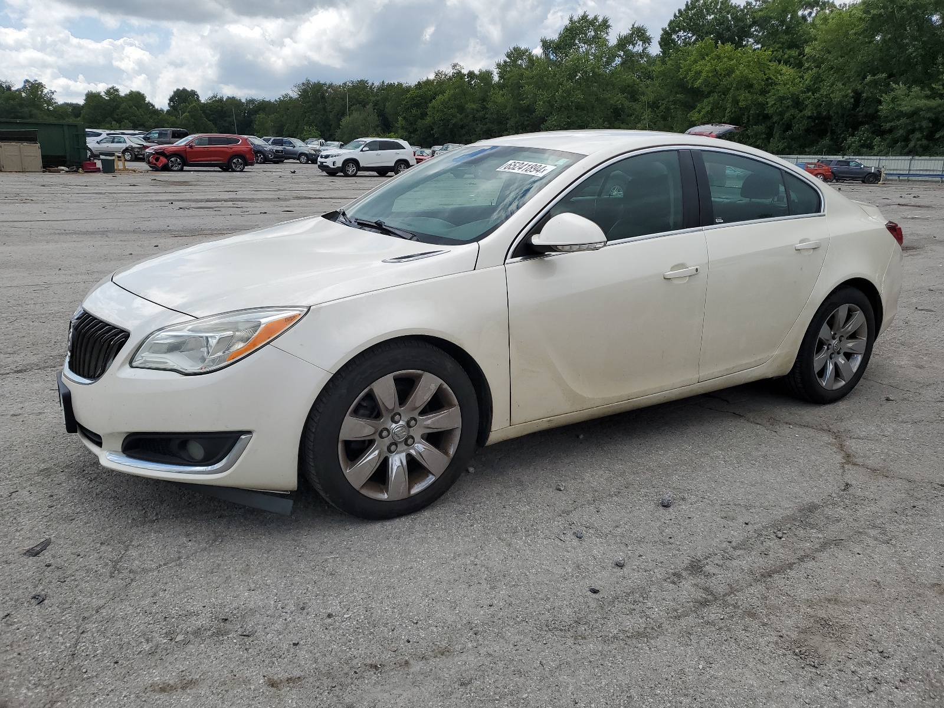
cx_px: 472
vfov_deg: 53.1
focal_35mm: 26
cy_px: 354
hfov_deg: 67.3
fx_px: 709
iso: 50
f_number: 1.5
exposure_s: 1/5000
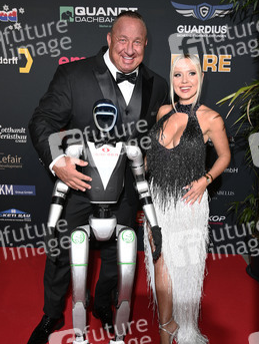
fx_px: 389
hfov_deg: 36.8
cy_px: 193
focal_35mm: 39
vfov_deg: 47.7
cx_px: 129
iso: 1250
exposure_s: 1/160
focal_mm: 35
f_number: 5.6
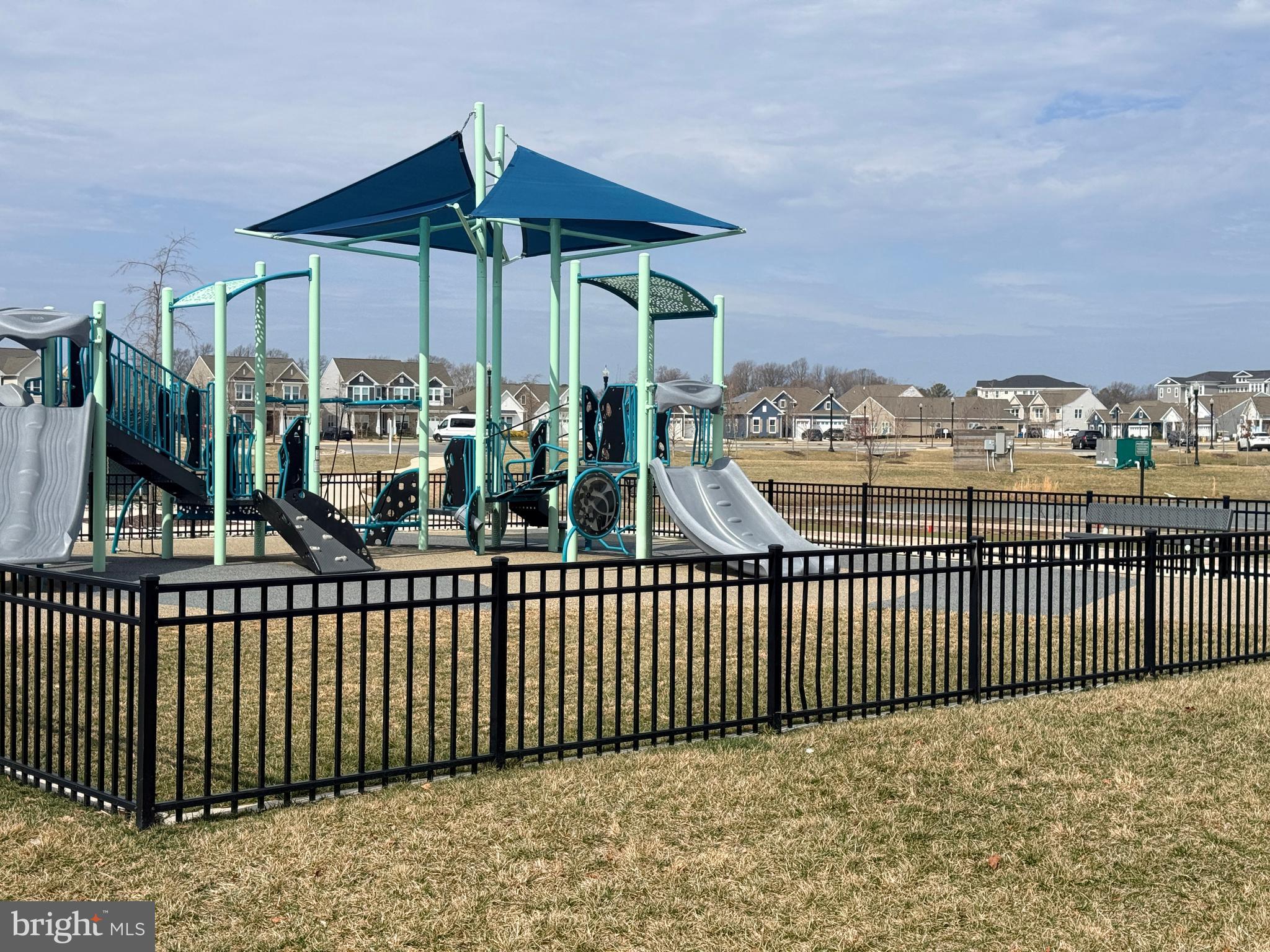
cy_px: 476
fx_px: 1761
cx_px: 635
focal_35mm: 48
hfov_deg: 39.7
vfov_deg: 30.3
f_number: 1.78
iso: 64
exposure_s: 1/8772
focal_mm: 6.76
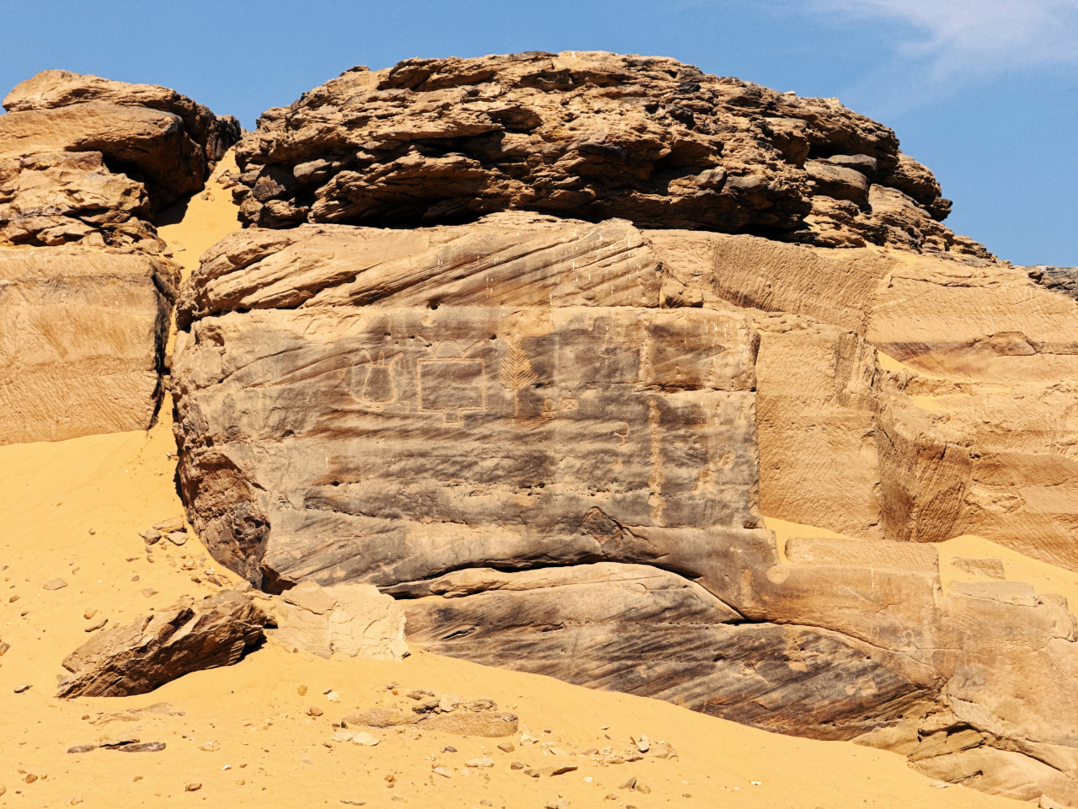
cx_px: 539
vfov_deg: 12.3
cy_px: 404
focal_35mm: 120
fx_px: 3737
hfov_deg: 16.4
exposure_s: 1/2146
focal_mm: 15.7
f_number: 2.8
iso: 50
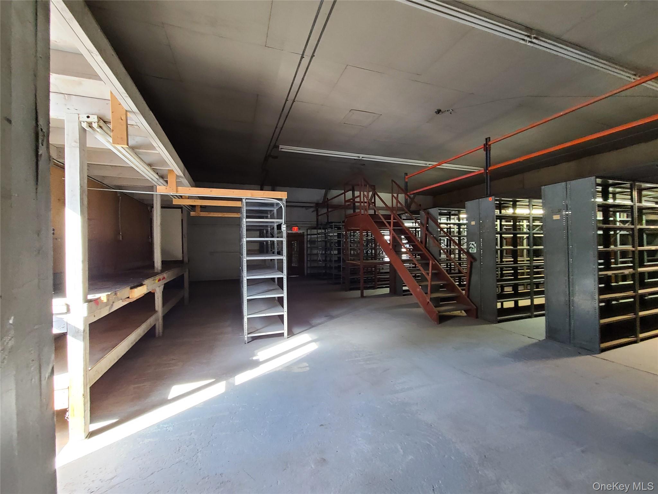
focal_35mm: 13
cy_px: 247
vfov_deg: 89.9
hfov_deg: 106.2
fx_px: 247
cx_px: 329
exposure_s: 1/60
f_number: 2.2
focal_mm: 2.2
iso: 320
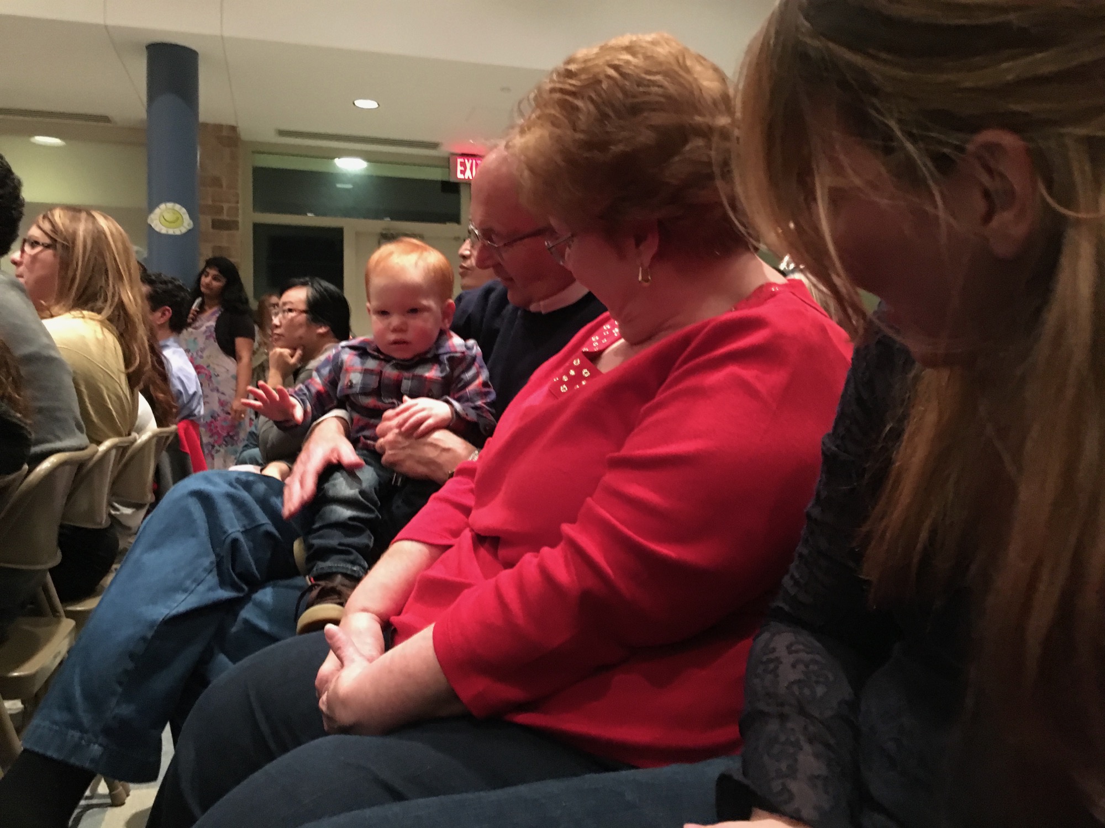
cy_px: 414
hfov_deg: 61.7
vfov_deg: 48.2
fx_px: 926
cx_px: 552
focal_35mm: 29
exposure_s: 1/15
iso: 320
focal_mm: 4.15
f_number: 2.2
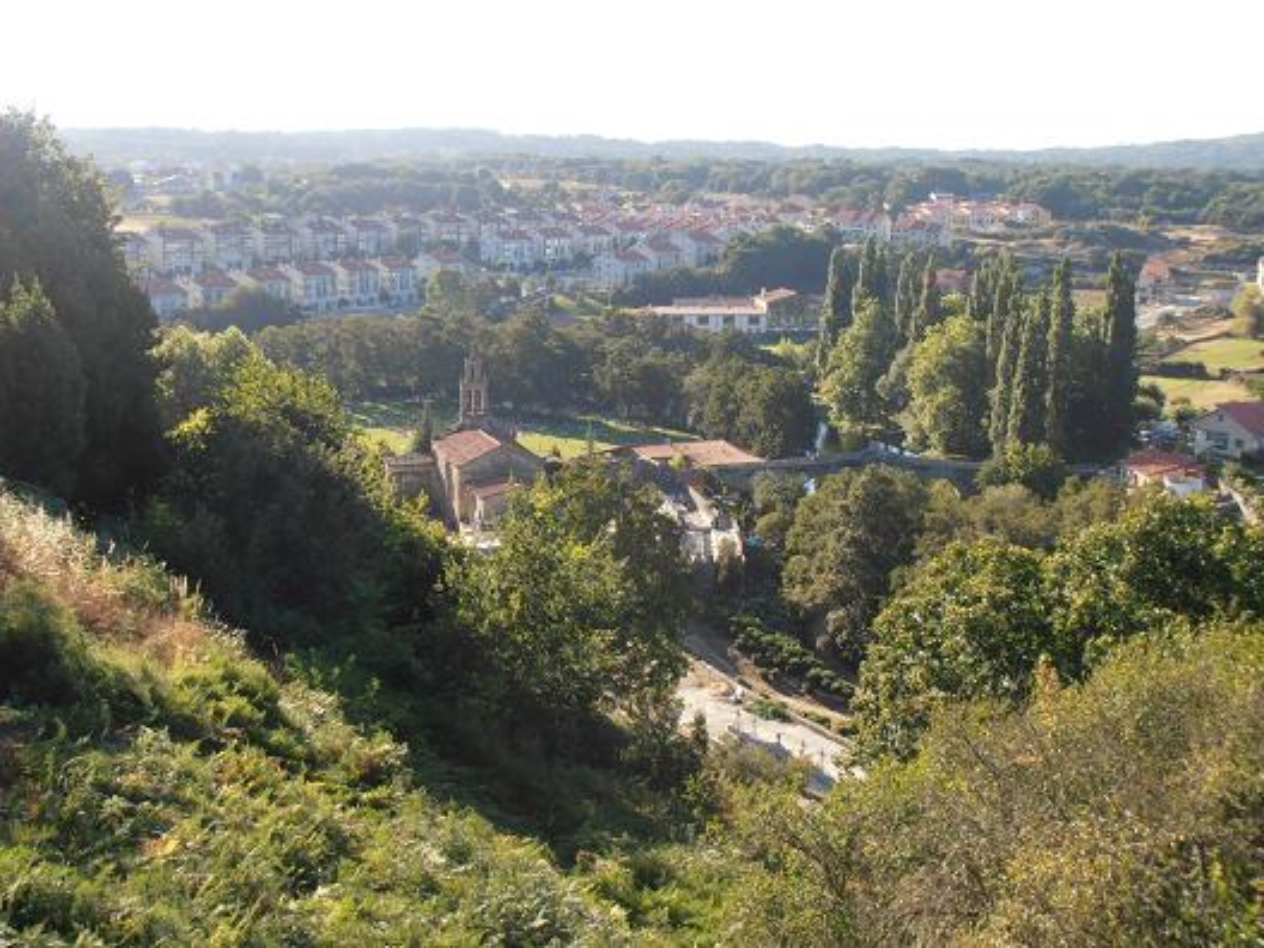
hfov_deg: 42.9
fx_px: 1607
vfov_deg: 32.9
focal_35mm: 44
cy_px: 474
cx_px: 632
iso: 100
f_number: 4.2
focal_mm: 7.87
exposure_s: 1/320
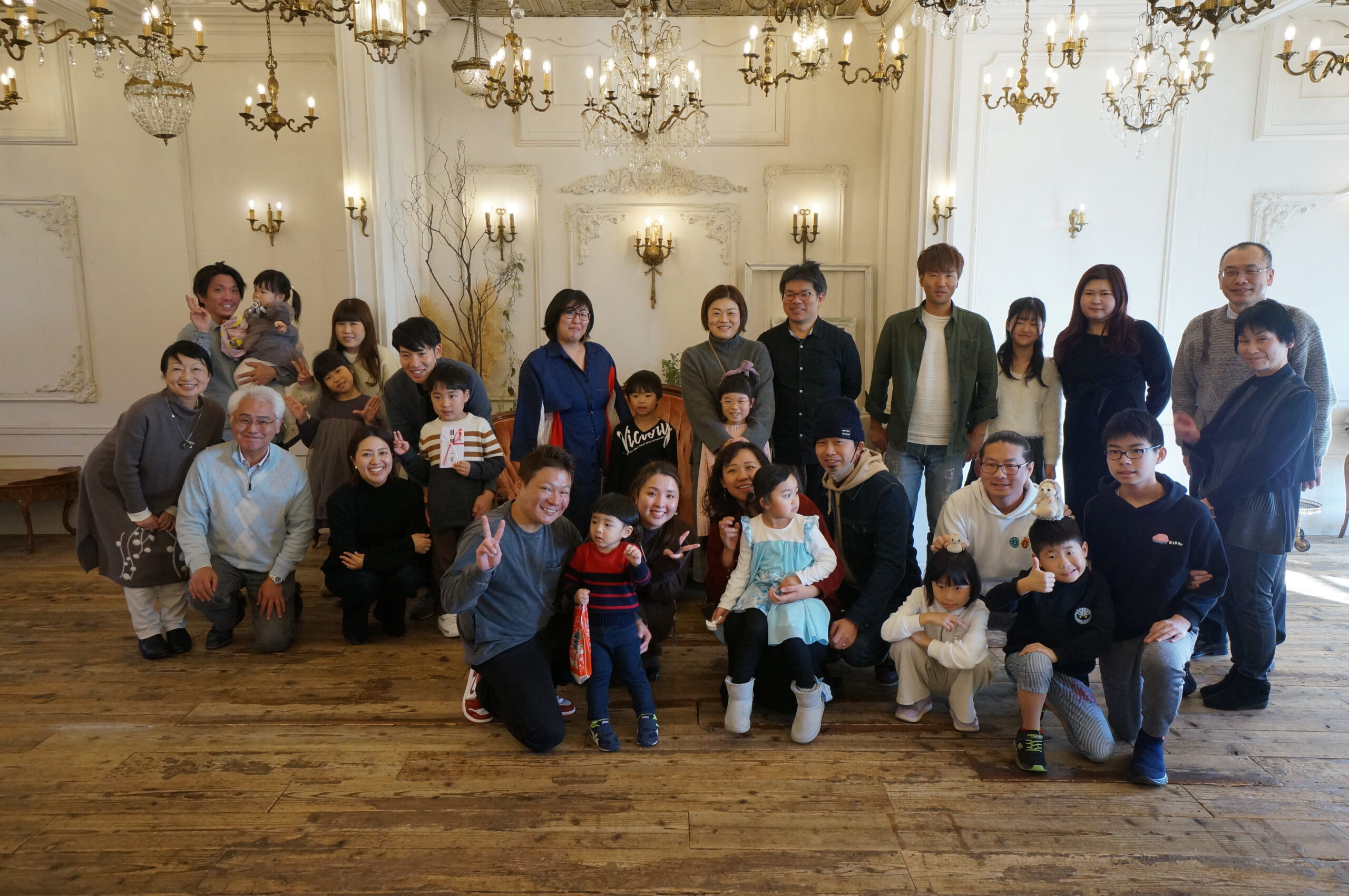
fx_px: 954
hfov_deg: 70.5
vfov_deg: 50.3
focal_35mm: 26
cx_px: 674
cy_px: 448
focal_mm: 17
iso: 800
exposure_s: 1/60
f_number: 6.3
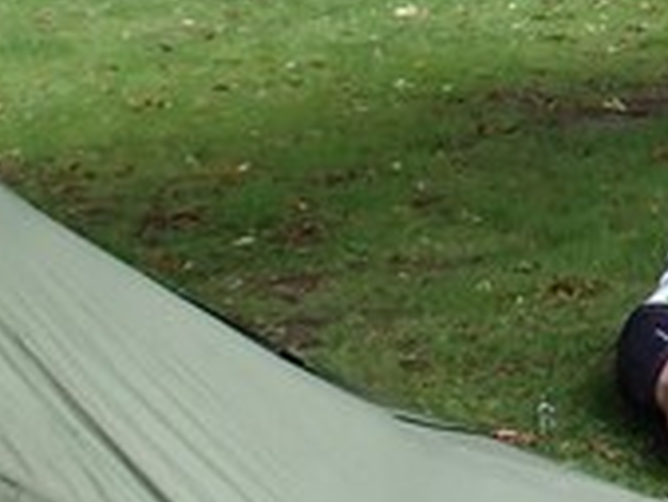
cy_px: 182
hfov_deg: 14.1
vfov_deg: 12.6
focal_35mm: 118
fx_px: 2279
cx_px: 1316
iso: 100
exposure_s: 1/60
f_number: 2.8
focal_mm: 4.5
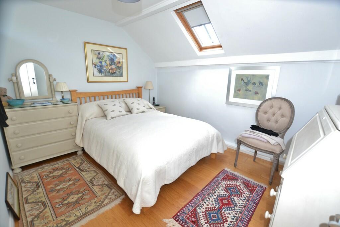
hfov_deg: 100.4
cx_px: 170
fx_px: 142
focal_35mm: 15
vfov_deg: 77.3
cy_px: 114
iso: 400
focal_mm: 10
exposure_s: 1/60
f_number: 4
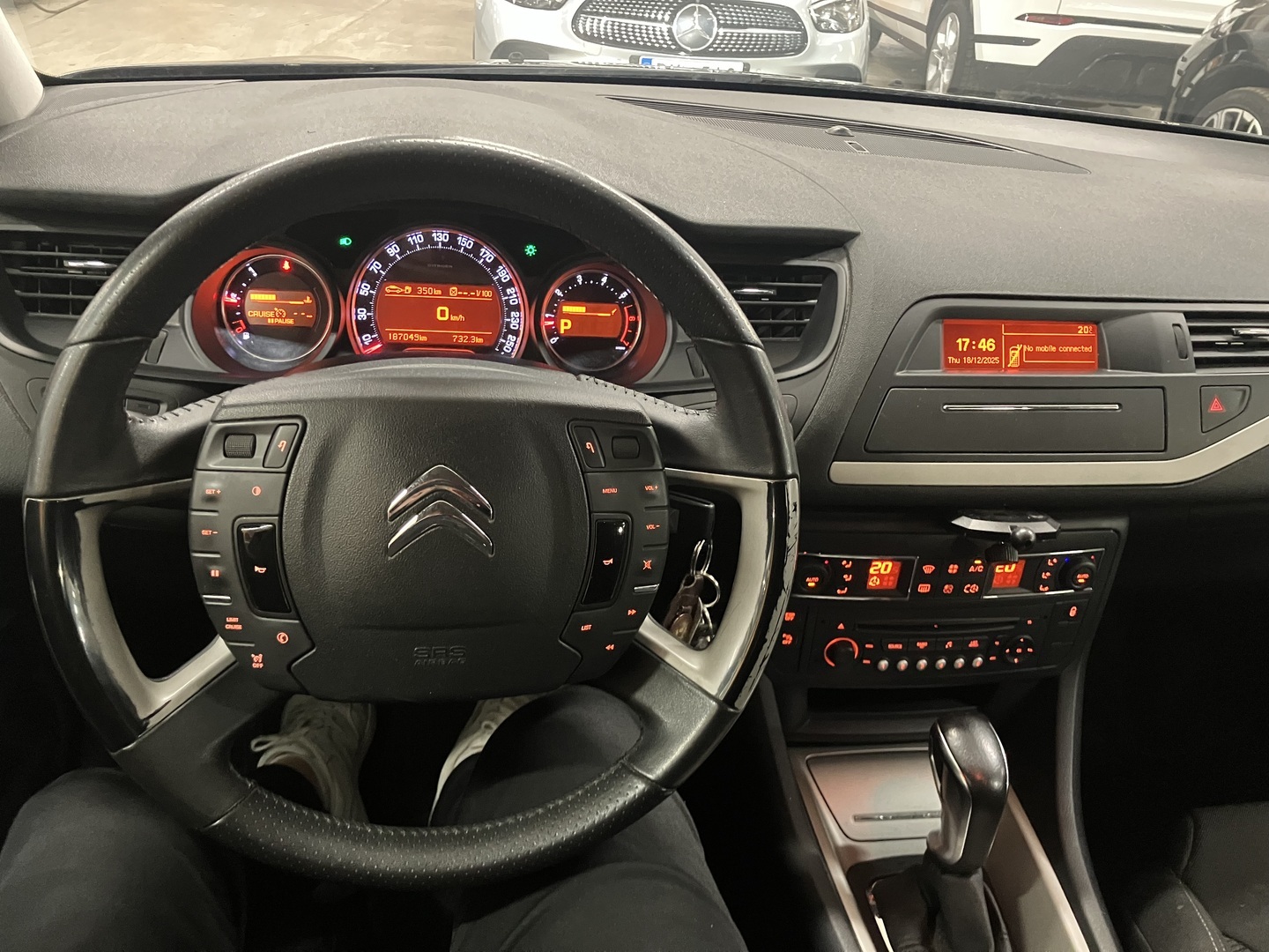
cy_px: 476
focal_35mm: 28
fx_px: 1026
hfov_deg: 63.4
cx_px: 634
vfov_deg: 49.7
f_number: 1.8
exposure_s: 1/25
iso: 640
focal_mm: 3.99
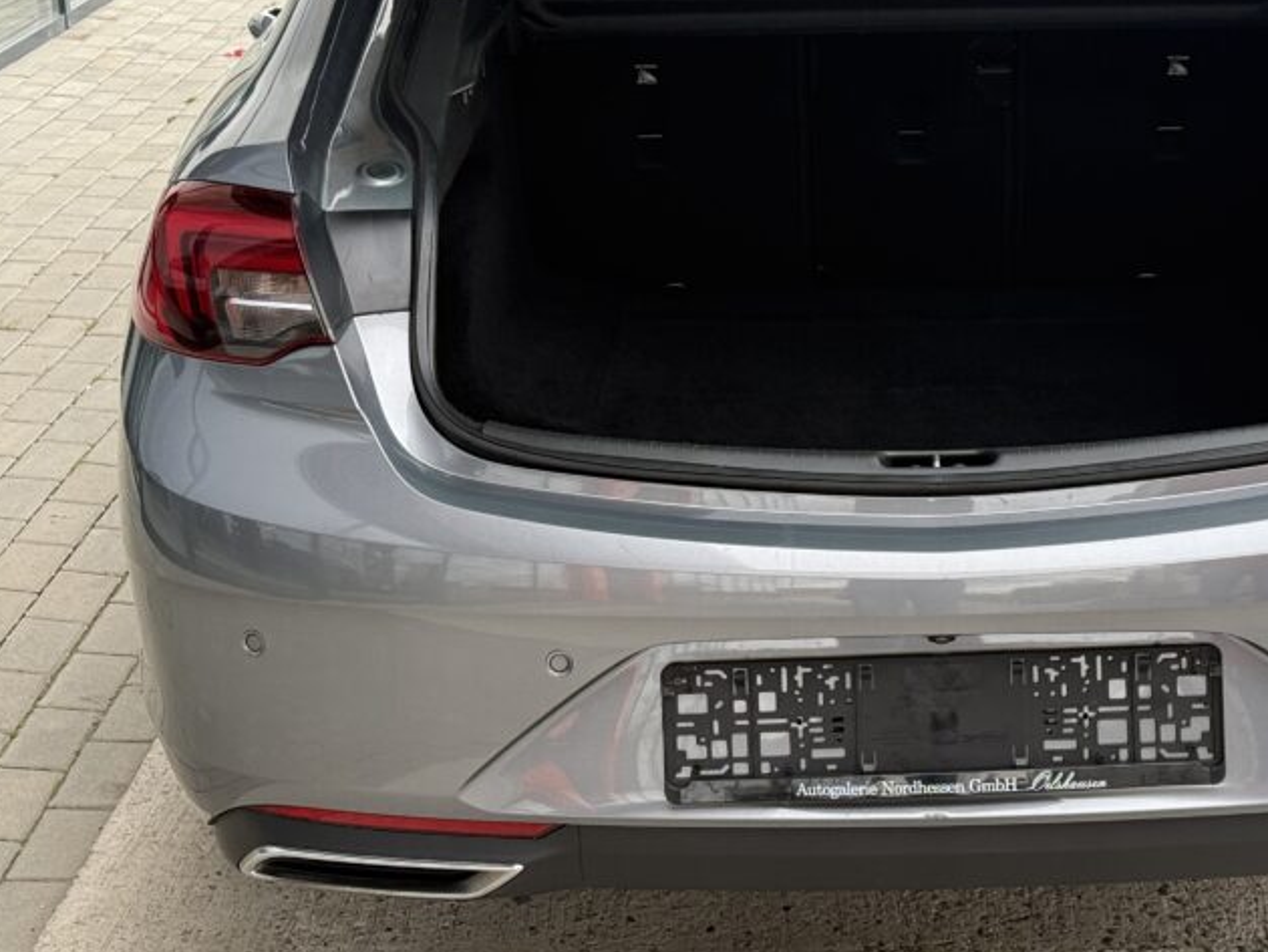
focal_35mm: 78
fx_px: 2858
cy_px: 246
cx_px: 920
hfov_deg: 24.8
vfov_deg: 18.8
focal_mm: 6.76
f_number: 1.78
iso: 64
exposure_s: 1/250
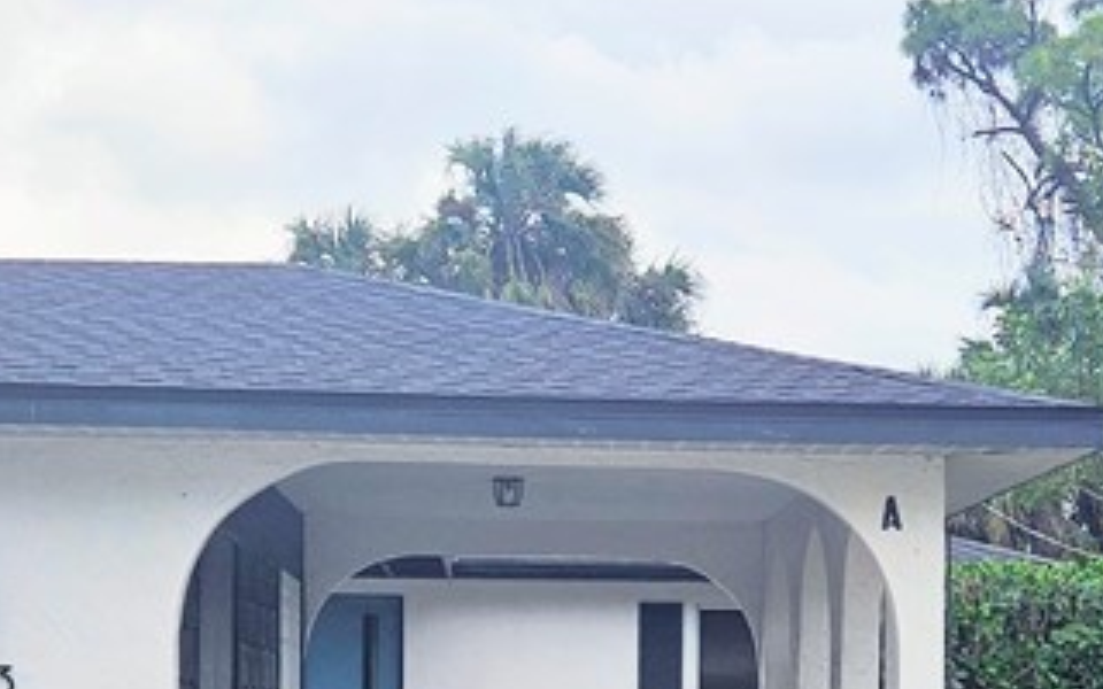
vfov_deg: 16.4
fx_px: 2345
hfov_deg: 26.4
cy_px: 686
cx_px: 651
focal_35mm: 78
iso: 25
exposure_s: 1/1623
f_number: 1.8
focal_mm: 5.4
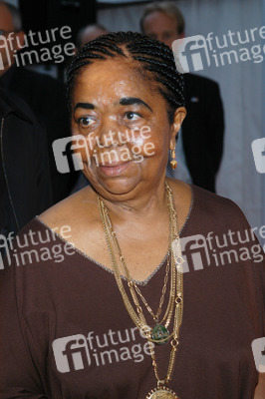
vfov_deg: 17.5
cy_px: 200
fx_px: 1294
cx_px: 132
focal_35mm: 117
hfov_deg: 11.7
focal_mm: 78
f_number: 7.1
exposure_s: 1/25
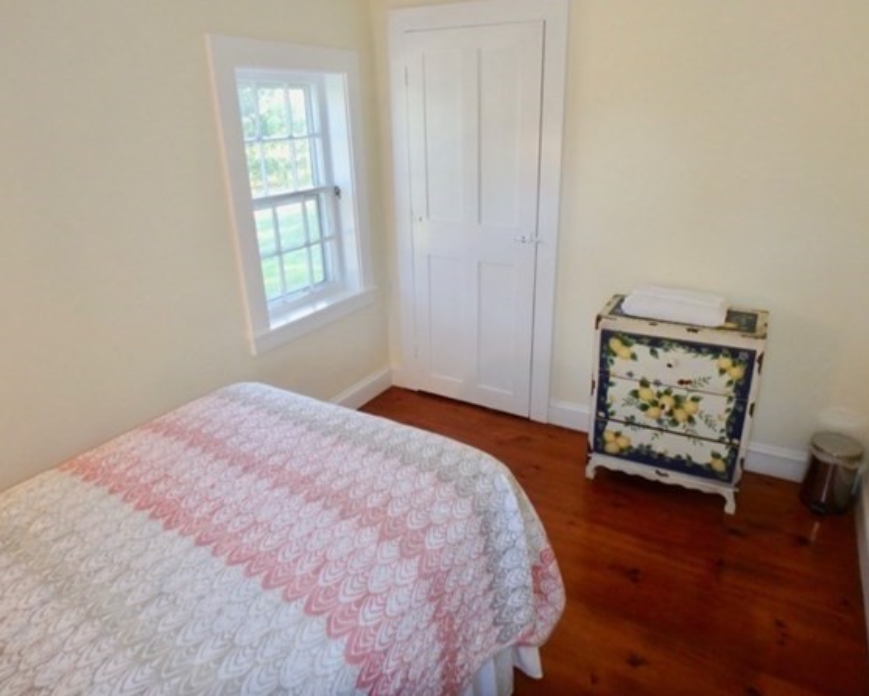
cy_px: 349
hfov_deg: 75.0
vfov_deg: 63.2
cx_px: 442
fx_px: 566
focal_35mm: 22
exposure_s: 1/30
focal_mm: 3.7
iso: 250
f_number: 3.5
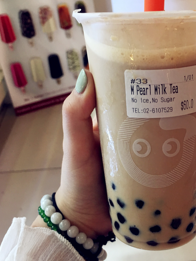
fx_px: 355
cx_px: 146
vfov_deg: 40.4
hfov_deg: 30.4
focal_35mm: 47
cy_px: 124
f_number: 2.2
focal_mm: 4.15
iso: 64
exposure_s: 1/17
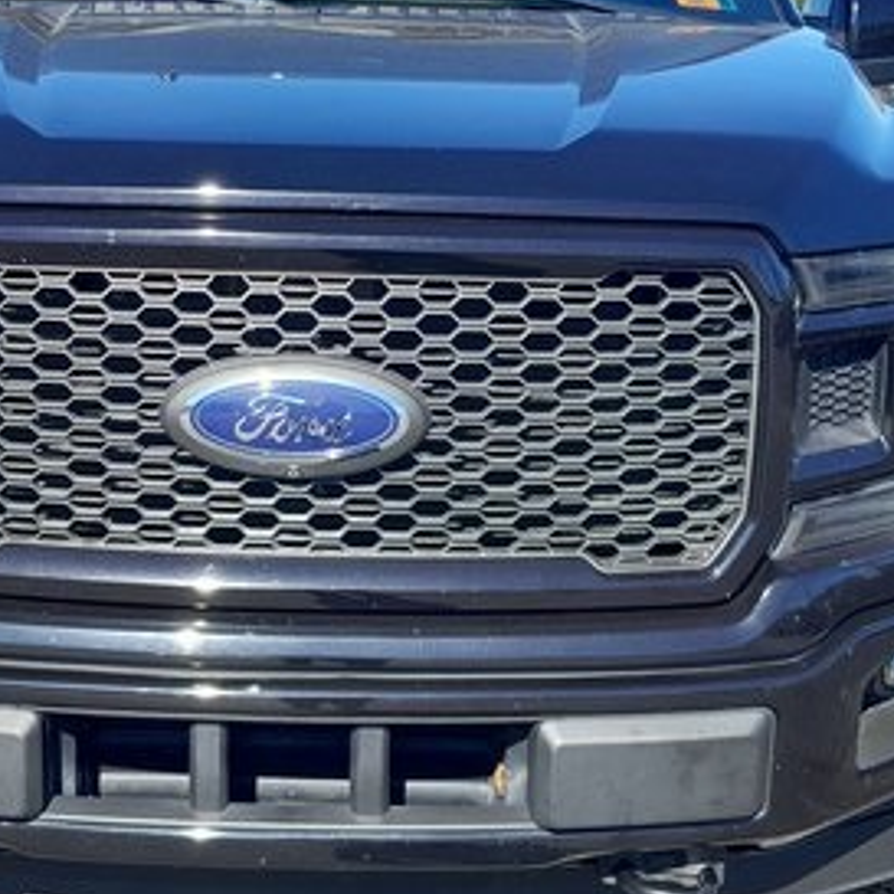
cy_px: 380
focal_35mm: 56
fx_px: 1636
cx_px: 331
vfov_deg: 30.5
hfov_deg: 30.4
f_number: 1.8
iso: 40
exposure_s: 1/191
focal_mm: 4
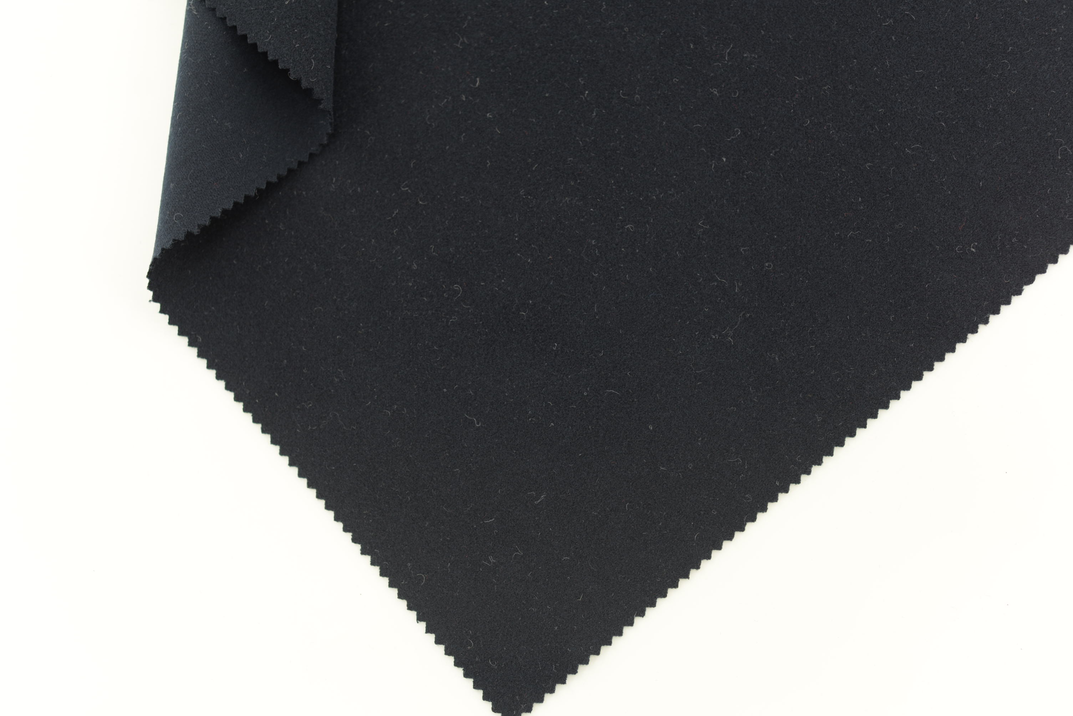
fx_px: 1491
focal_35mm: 50
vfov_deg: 27.0
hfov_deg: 39.6
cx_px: 536
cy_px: 358
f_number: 3.5
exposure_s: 1/80
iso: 100
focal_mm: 50
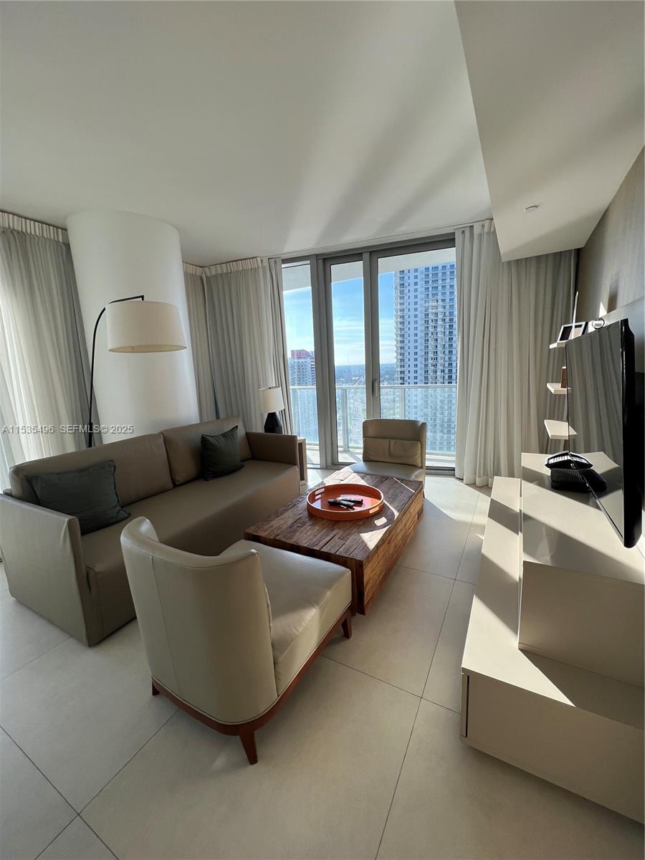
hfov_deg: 89.9
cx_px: 322
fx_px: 323
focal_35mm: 13
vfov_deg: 106.2
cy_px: 430
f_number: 1.8
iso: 32
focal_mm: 1.57
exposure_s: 1/250
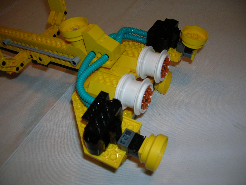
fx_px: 242
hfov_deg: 54.0
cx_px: 123
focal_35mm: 34
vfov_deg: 41.8
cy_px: 92
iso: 50
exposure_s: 1/60.1
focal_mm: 5.7
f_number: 2.9
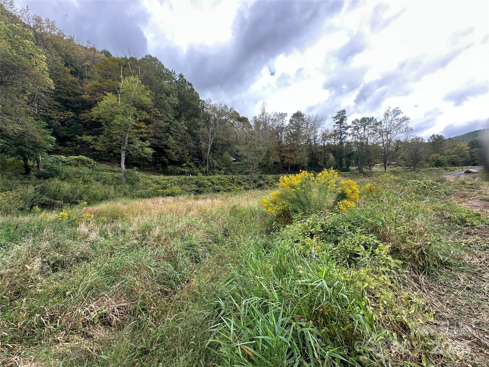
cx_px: 244
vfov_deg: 85.7
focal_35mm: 14
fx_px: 198
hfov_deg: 102.1
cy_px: 184
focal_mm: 2.22
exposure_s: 1/232
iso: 40
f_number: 2.2
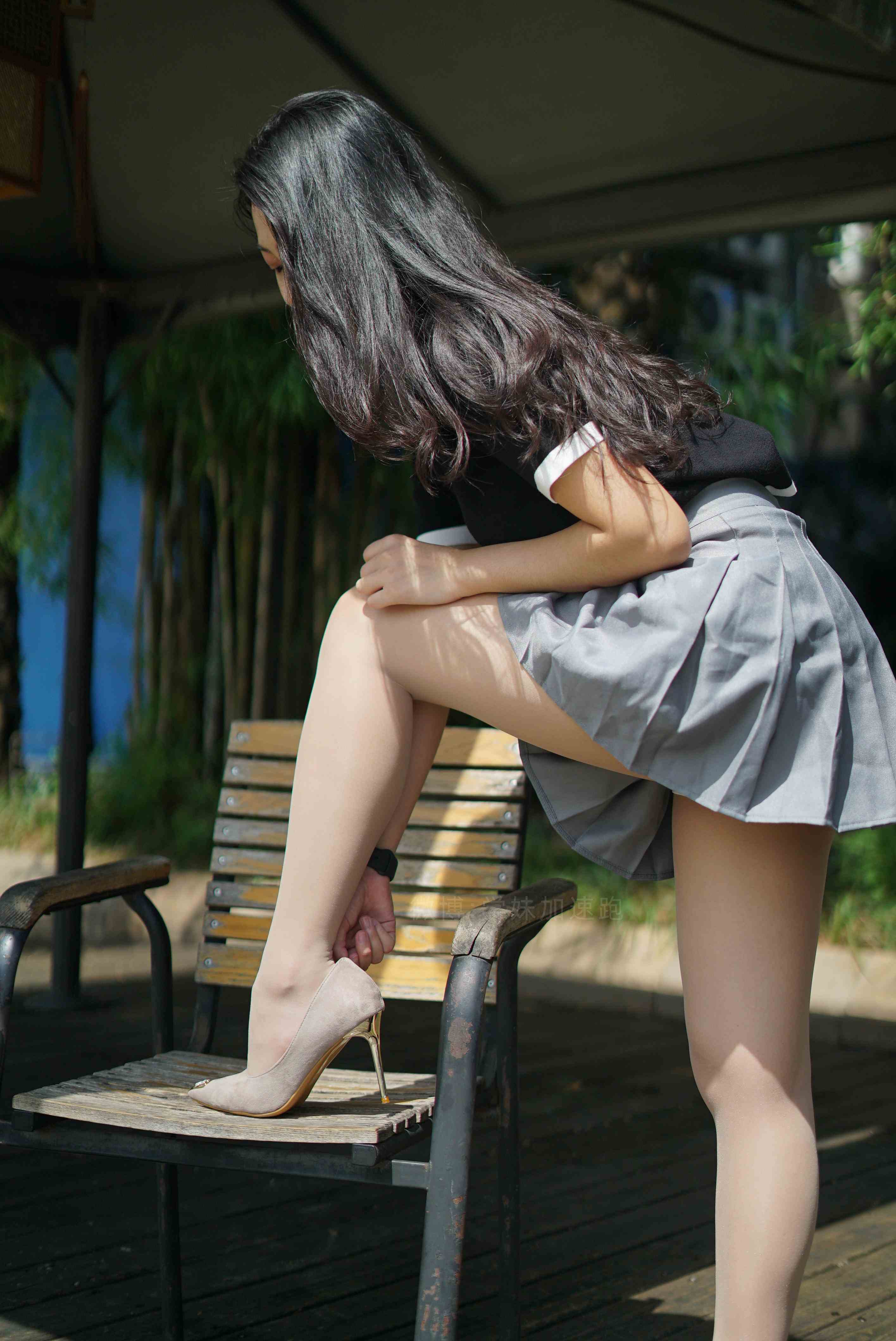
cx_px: 448
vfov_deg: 39.6
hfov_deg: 27.0
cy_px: 670
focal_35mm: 50
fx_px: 1864
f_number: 1.8
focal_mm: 50
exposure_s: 1/8000
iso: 200
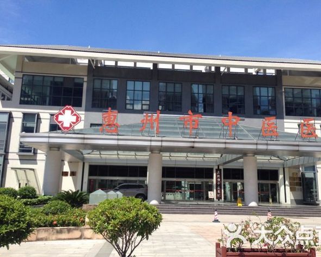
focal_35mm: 35
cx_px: 174
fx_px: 332
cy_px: 130
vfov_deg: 42.2
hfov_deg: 51.5
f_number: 2.4
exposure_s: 1/1550
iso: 50
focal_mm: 4.12
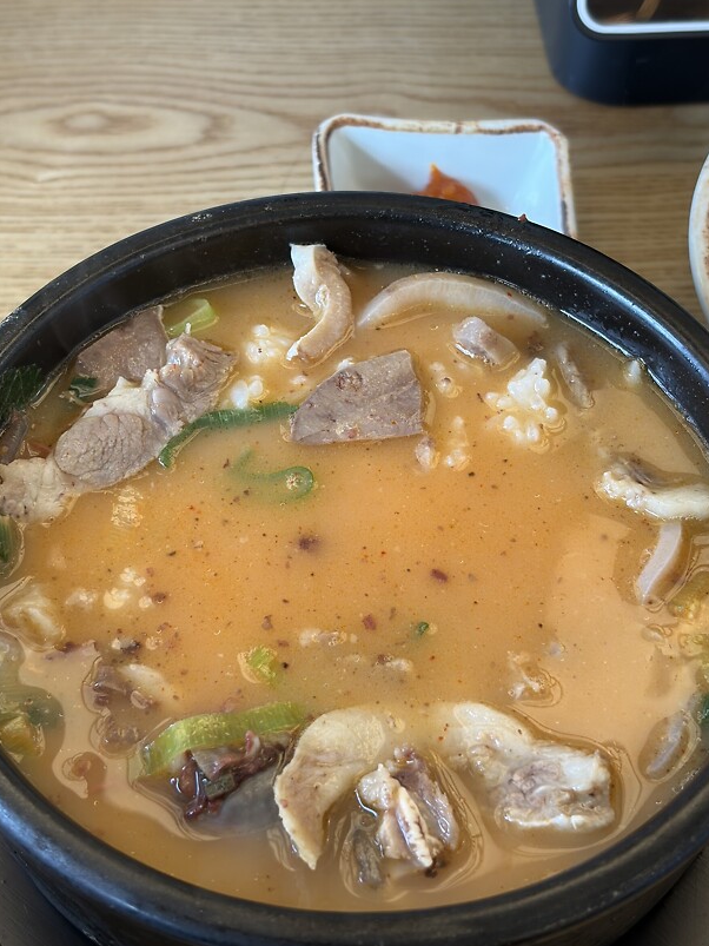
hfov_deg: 25.7
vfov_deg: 33.8
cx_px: 346
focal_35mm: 57
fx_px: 1557
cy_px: 464
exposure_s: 1/60
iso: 32
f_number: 1.6
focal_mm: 5.96
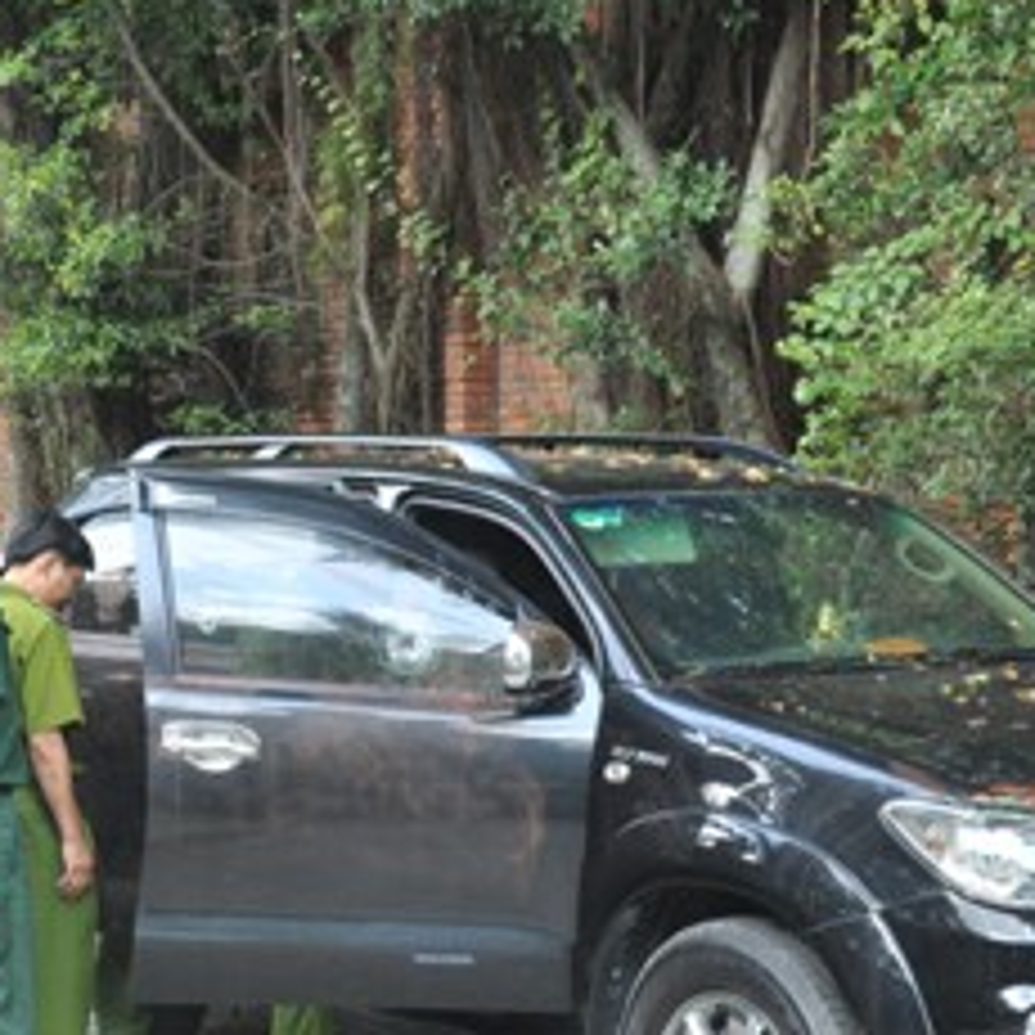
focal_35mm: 87
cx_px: 297
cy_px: 590
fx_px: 2937
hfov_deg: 19.9
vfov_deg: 20.0
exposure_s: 1/100
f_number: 11
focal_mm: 35
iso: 1000
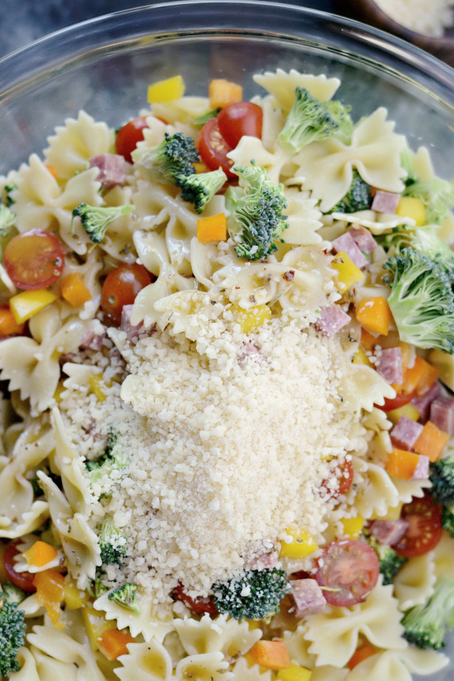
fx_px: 1210
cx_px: 213
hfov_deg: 21.2
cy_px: 413
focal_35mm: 64
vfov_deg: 31.3
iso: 3200
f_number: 3.2
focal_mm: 50
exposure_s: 1/800
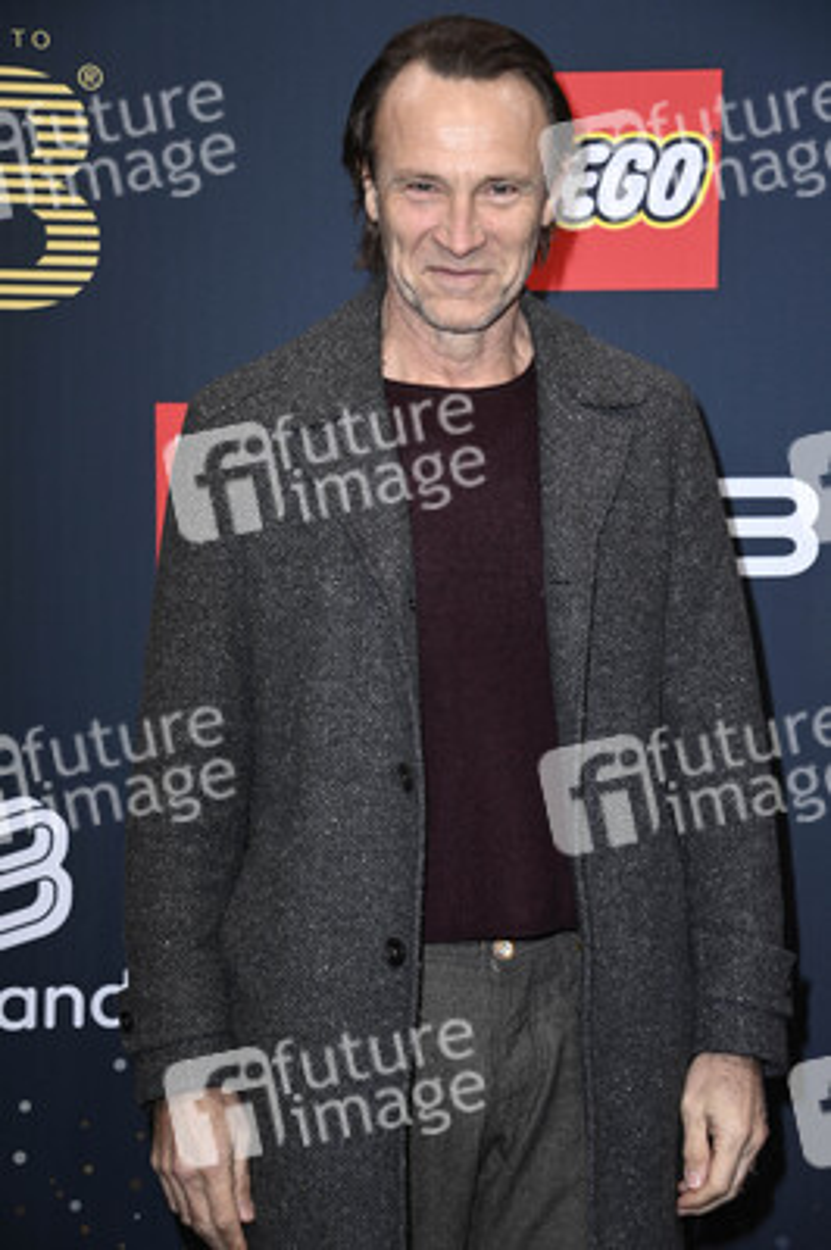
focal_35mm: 82
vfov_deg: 24.8
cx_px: 416
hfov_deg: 16.6
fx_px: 2844
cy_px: 625
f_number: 5.6
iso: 320
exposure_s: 1/250
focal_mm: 82
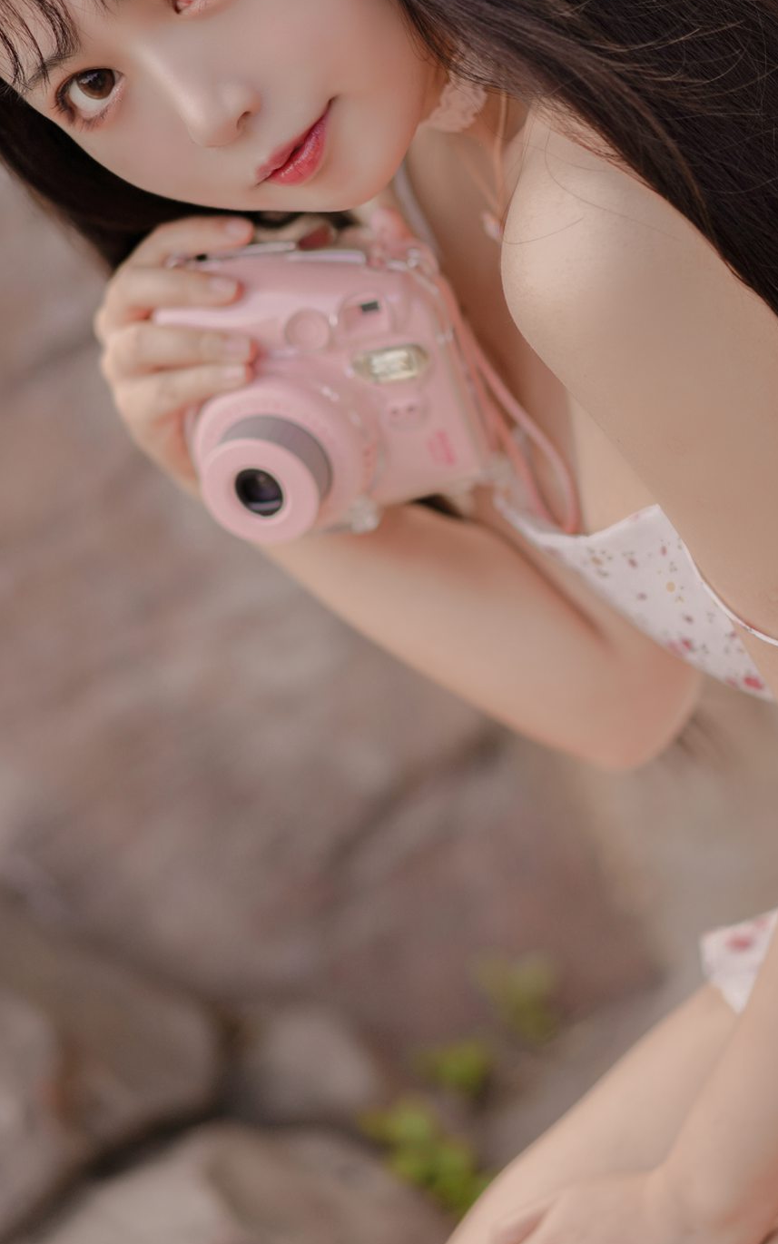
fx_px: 3119
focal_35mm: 92
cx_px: 477
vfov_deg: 22.5
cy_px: 528
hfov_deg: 14.2
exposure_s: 1/1000
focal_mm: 55
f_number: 1.8
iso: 100
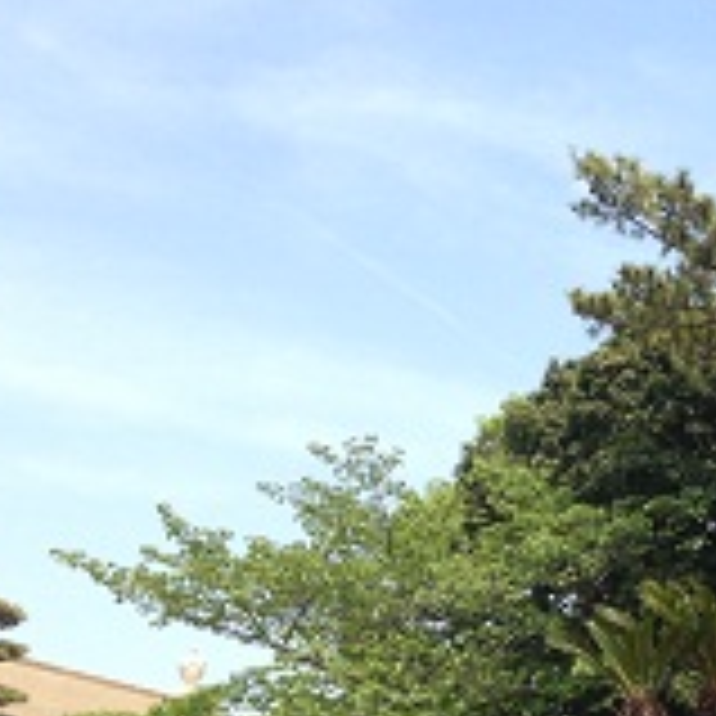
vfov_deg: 19.1
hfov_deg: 17.6
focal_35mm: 90
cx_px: 1036
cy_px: 563
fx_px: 2106
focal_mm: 4.13
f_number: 2.4
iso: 50
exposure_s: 1/704
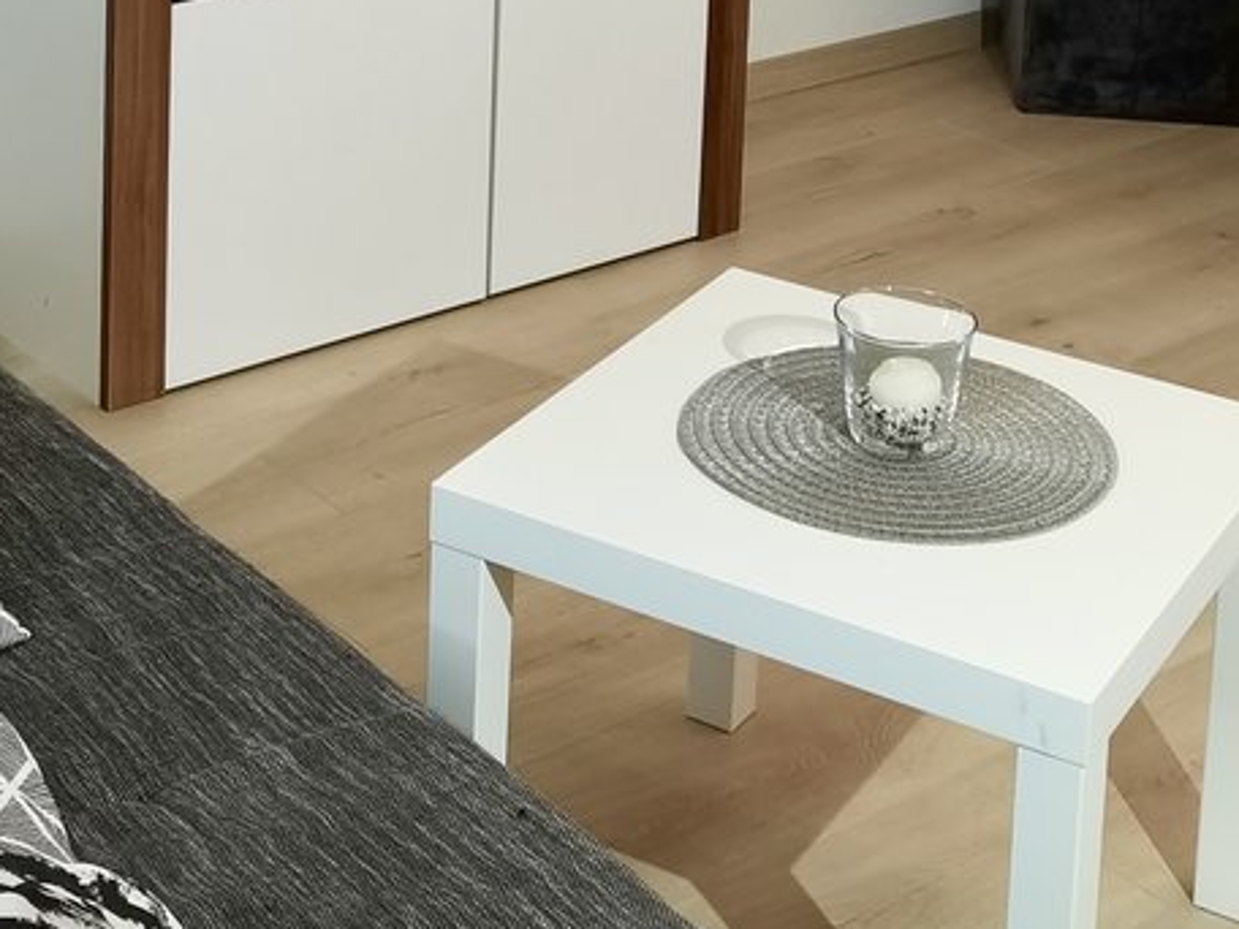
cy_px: -225
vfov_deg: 19.4
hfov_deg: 27.1
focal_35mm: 71
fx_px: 2541
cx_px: 356
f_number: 1.9
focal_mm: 6.71
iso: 160
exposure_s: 1/100
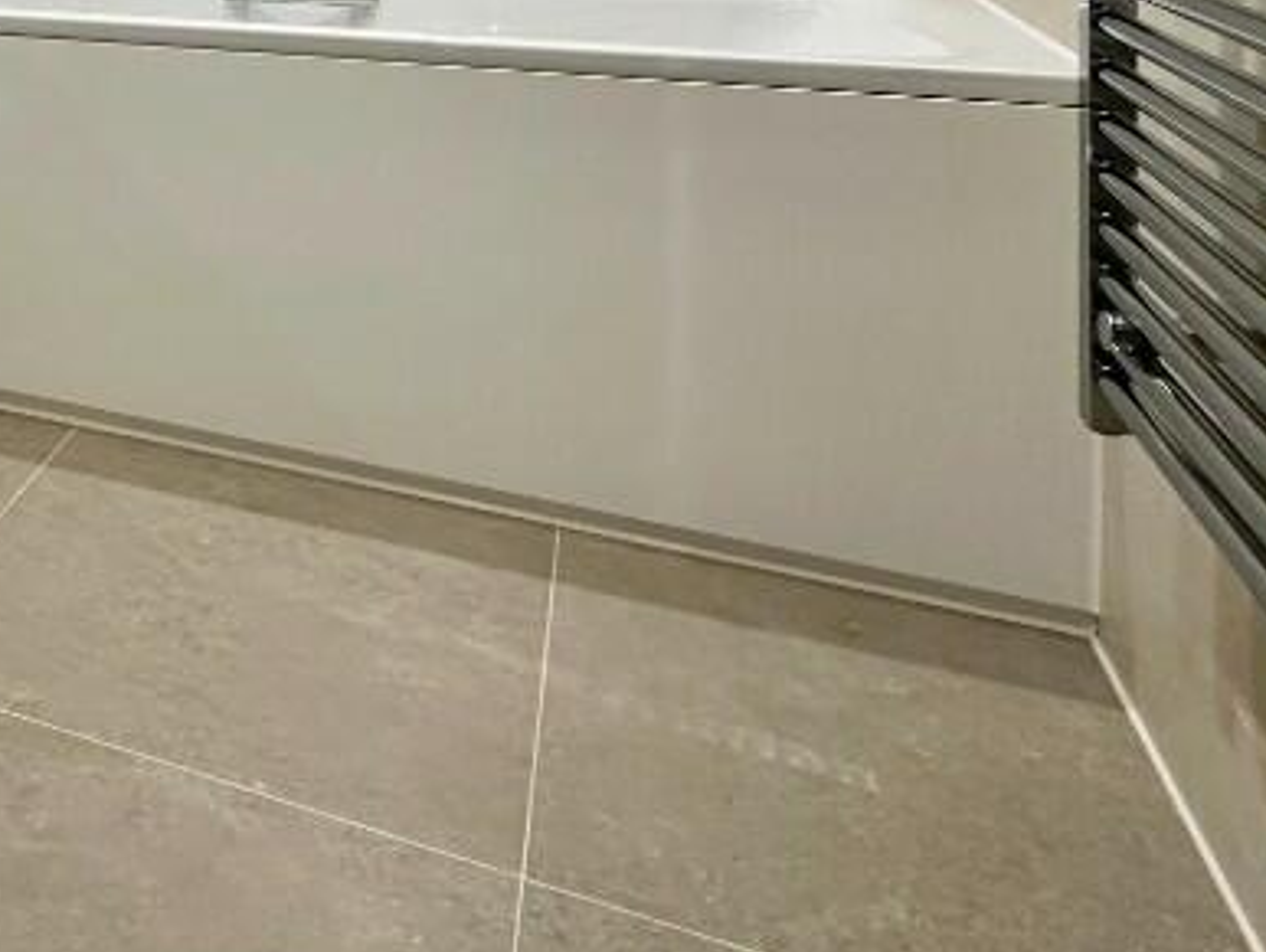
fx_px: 1354
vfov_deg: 32.6
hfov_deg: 42.0
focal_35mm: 37
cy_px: -164
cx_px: -52
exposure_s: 1/100
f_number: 2.2
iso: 250
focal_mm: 2.22
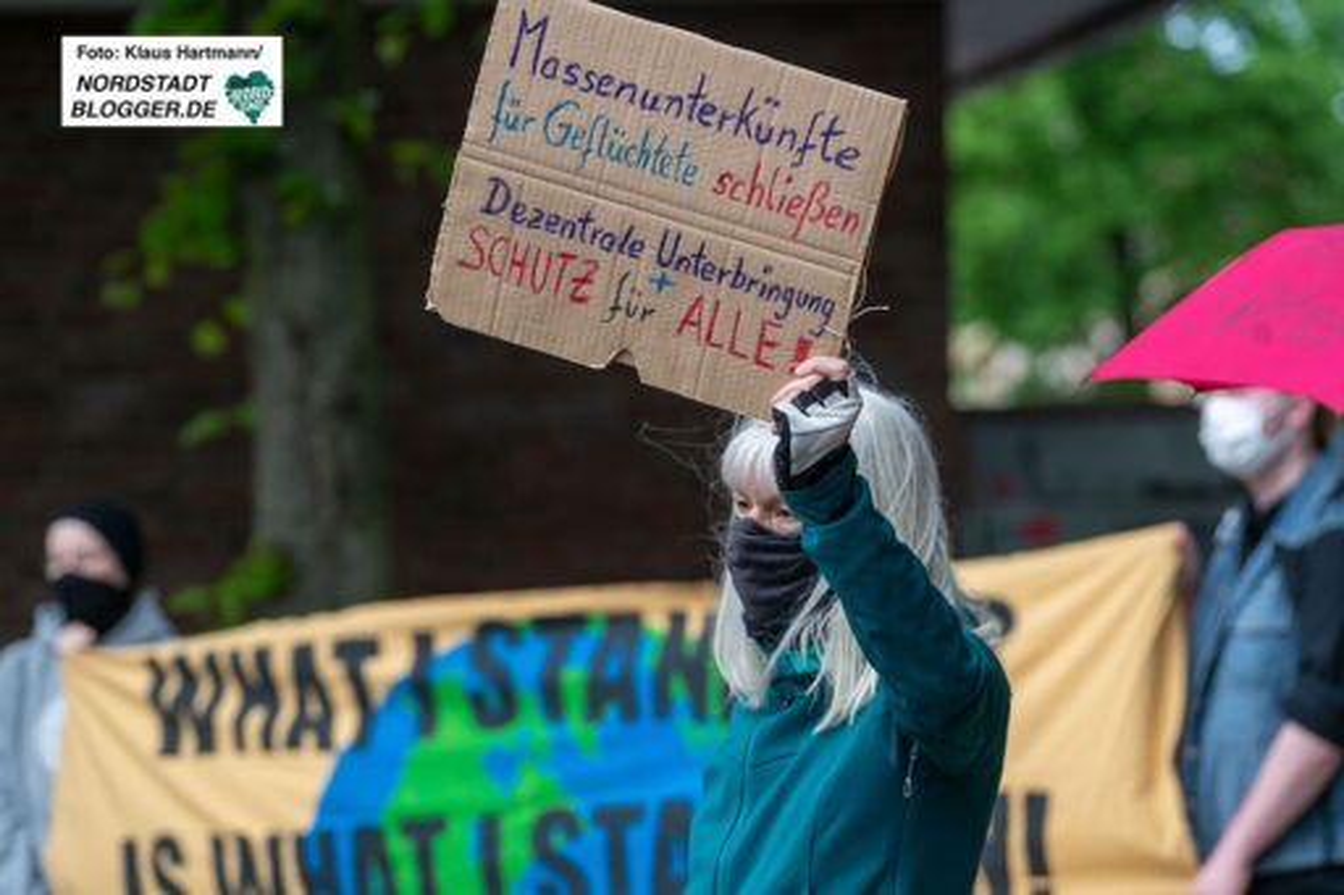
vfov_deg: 7.7
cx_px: 672
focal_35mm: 178
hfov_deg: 11.6
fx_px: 6643
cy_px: 448
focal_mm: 178
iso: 250
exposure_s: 1/125
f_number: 5
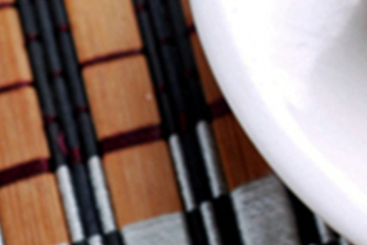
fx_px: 4292
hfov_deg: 4.8
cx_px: 783
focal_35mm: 421
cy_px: -143
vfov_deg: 3.3
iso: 100
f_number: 10
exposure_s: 1/160
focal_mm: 60
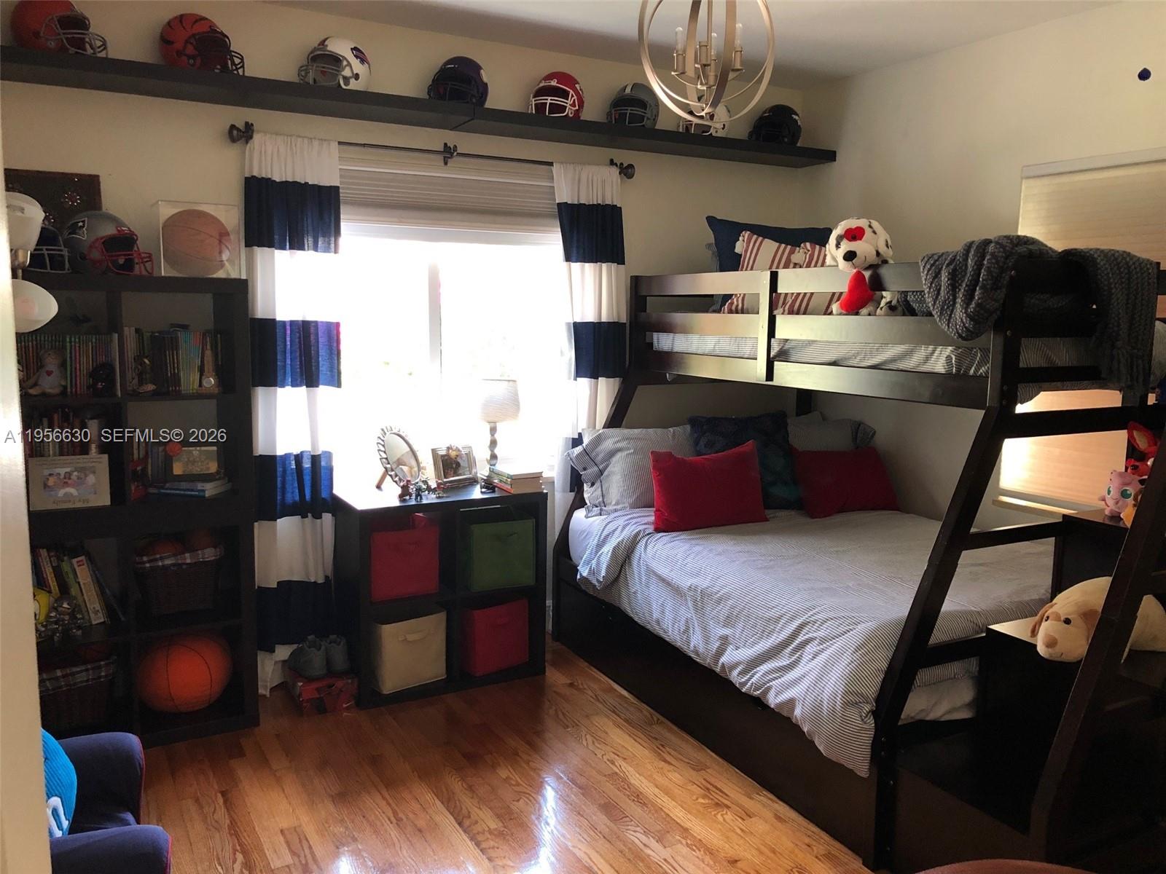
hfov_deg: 63.4
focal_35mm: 28
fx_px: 943
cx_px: 583
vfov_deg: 49.7
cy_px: 437
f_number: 1.8
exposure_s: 1/15
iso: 64
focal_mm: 4
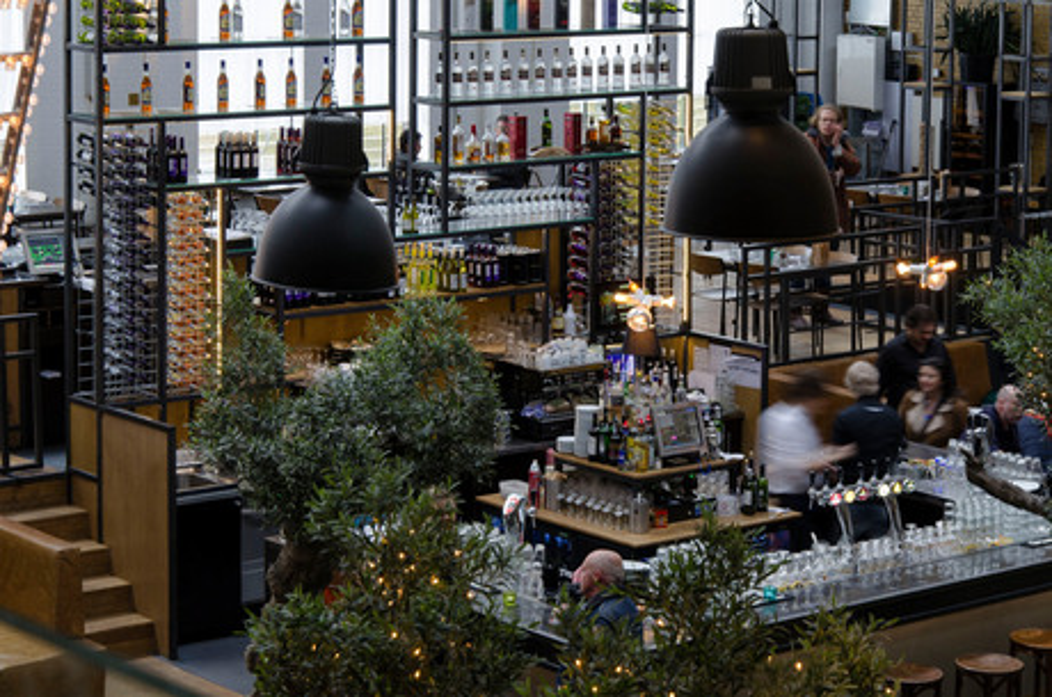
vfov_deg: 14.7
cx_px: 526
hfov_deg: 21.9
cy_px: 348
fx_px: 2713
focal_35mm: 93
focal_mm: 62
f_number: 11
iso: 250
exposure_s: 1/5
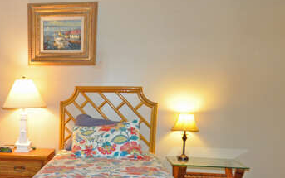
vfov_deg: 30.4
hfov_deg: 45.9
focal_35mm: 41
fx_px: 319
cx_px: 61
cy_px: 147
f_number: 4
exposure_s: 1/60
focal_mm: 12
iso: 800
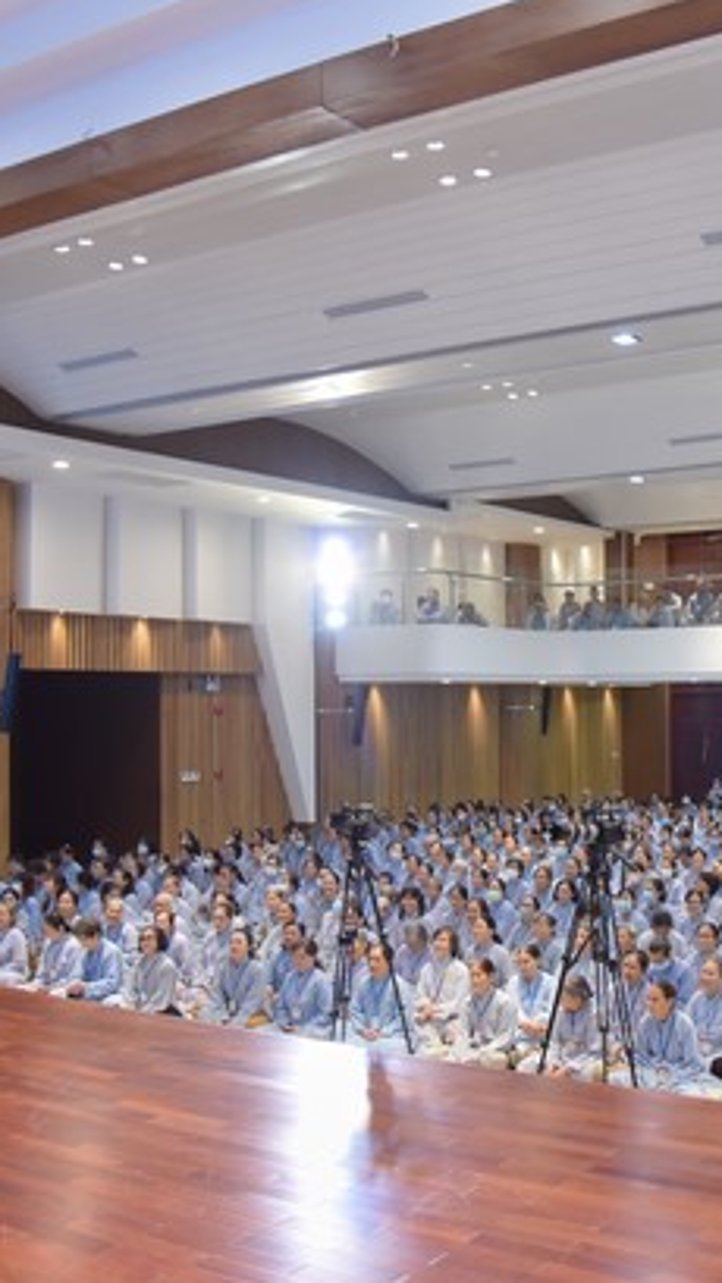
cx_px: 565
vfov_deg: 50.5
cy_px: 646
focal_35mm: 40
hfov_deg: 29.1
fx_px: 1362
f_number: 5
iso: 1250
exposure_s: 1/125
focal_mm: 24
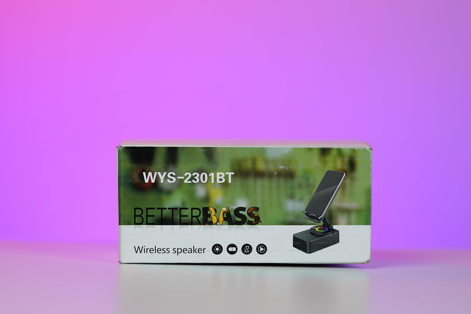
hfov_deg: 27.0
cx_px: 236
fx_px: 981
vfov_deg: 18.2
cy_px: 157
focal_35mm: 75
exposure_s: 1/100
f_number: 2.8
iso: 100
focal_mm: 50
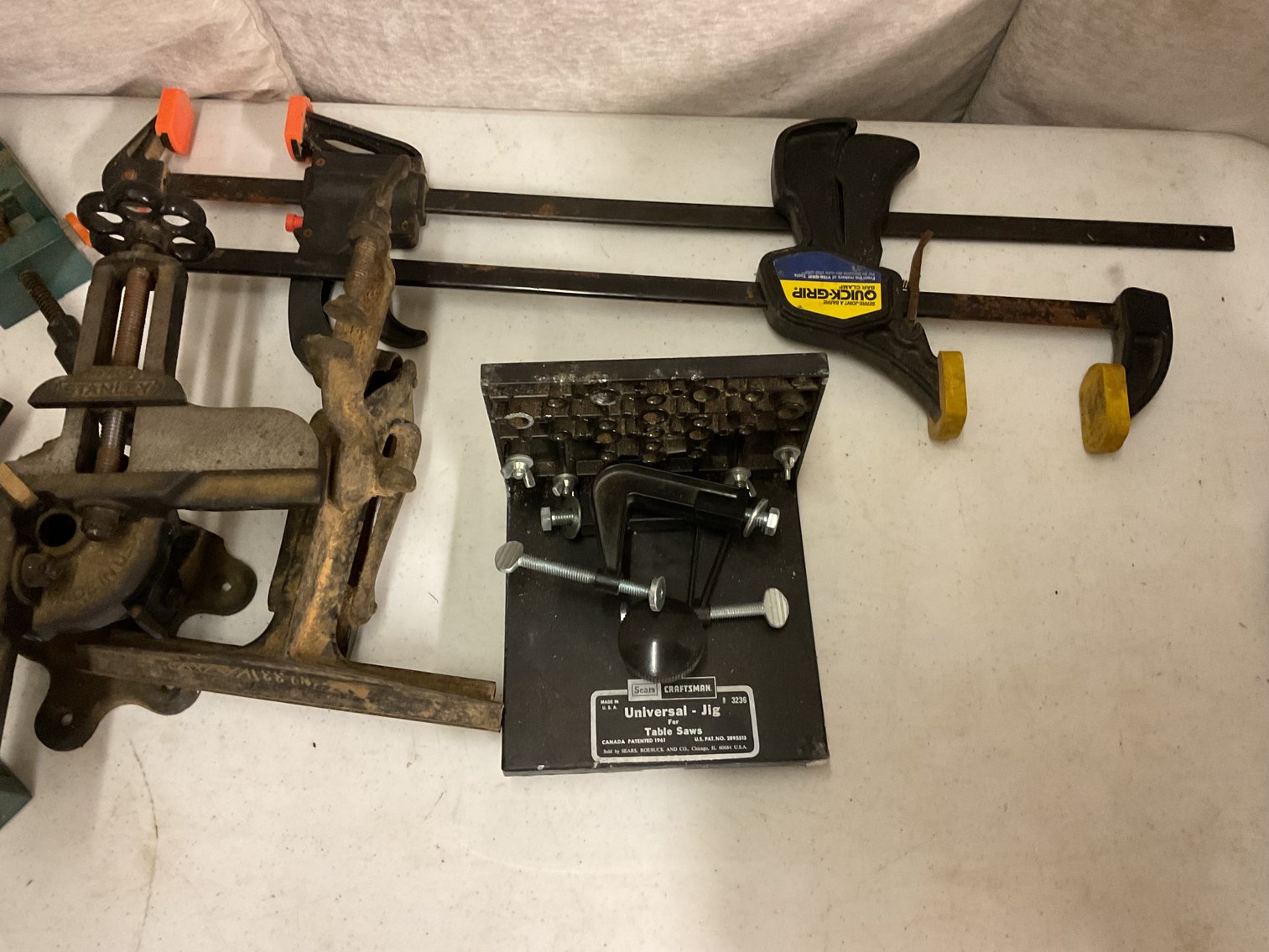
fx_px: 1063
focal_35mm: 29
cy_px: 476
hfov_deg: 61.7
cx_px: 634
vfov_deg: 48.2
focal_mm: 3
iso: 250
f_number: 1.8
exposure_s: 1/40
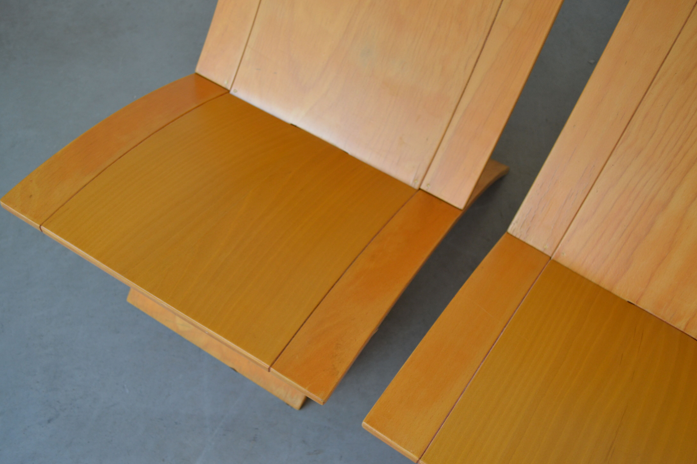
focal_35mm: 38
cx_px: 333
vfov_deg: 35.0
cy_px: 244
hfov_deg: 50.7
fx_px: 736
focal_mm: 24
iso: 400
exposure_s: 1/60
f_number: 4
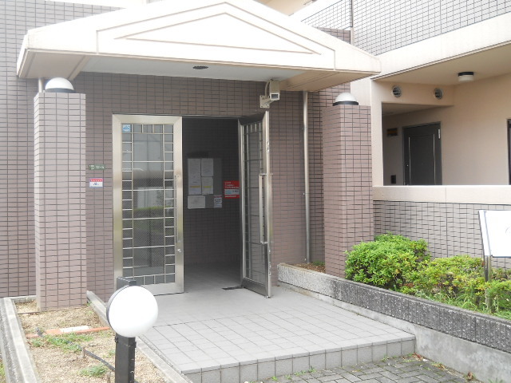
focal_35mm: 41
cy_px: 192
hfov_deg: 45.8
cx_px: 256
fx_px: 605
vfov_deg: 35.1
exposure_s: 1/100
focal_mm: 6.72
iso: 80
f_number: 3.1
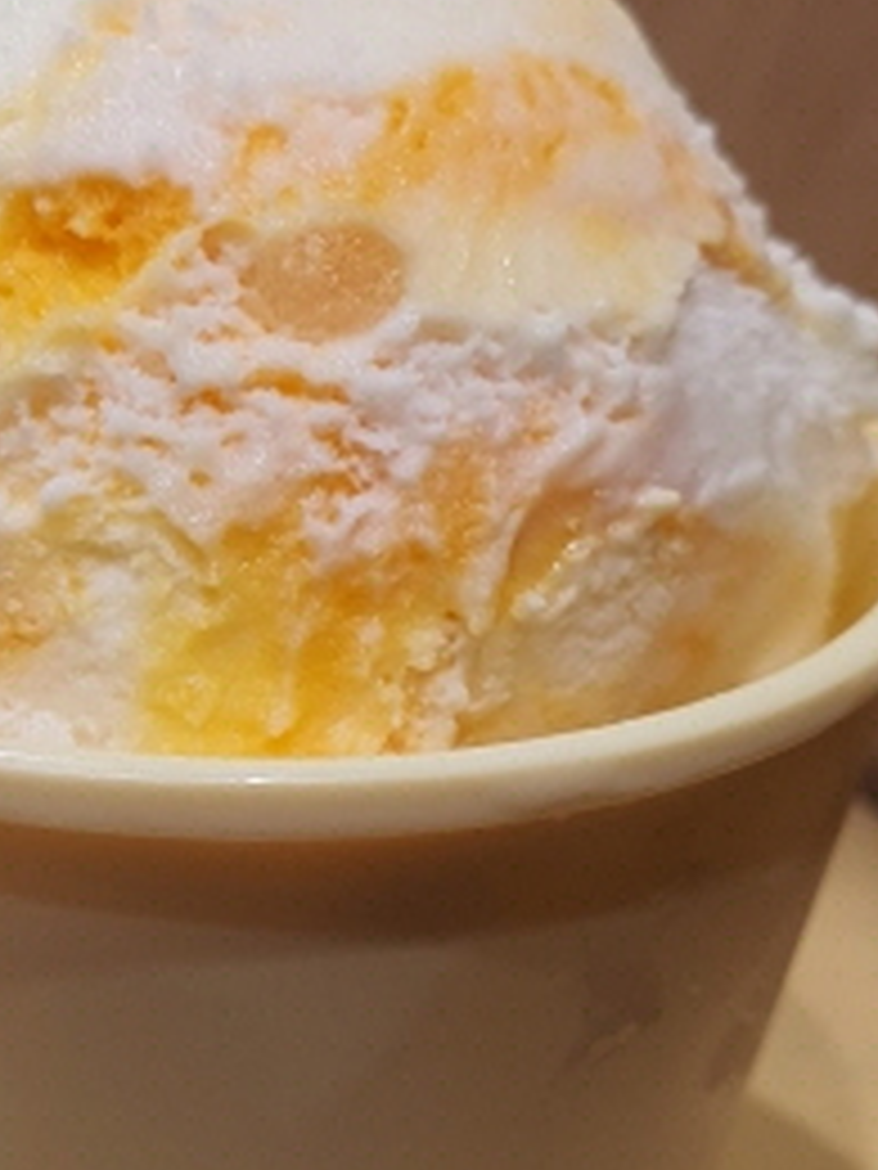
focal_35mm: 60
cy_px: 774
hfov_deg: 24.2
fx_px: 2029
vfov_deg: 31.9
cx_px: 225
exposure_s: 1/120
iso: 50
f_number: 2.4
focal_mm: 4.3
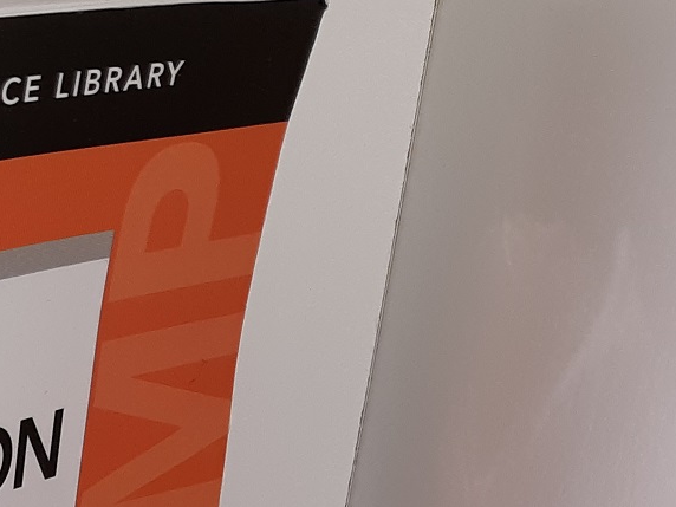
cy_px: 754
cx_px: -318
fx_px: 1972
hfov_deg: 17.6
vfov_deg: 13.8
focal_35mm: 101
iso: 40
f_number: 1.7
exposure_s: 1/221
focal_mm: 3.7
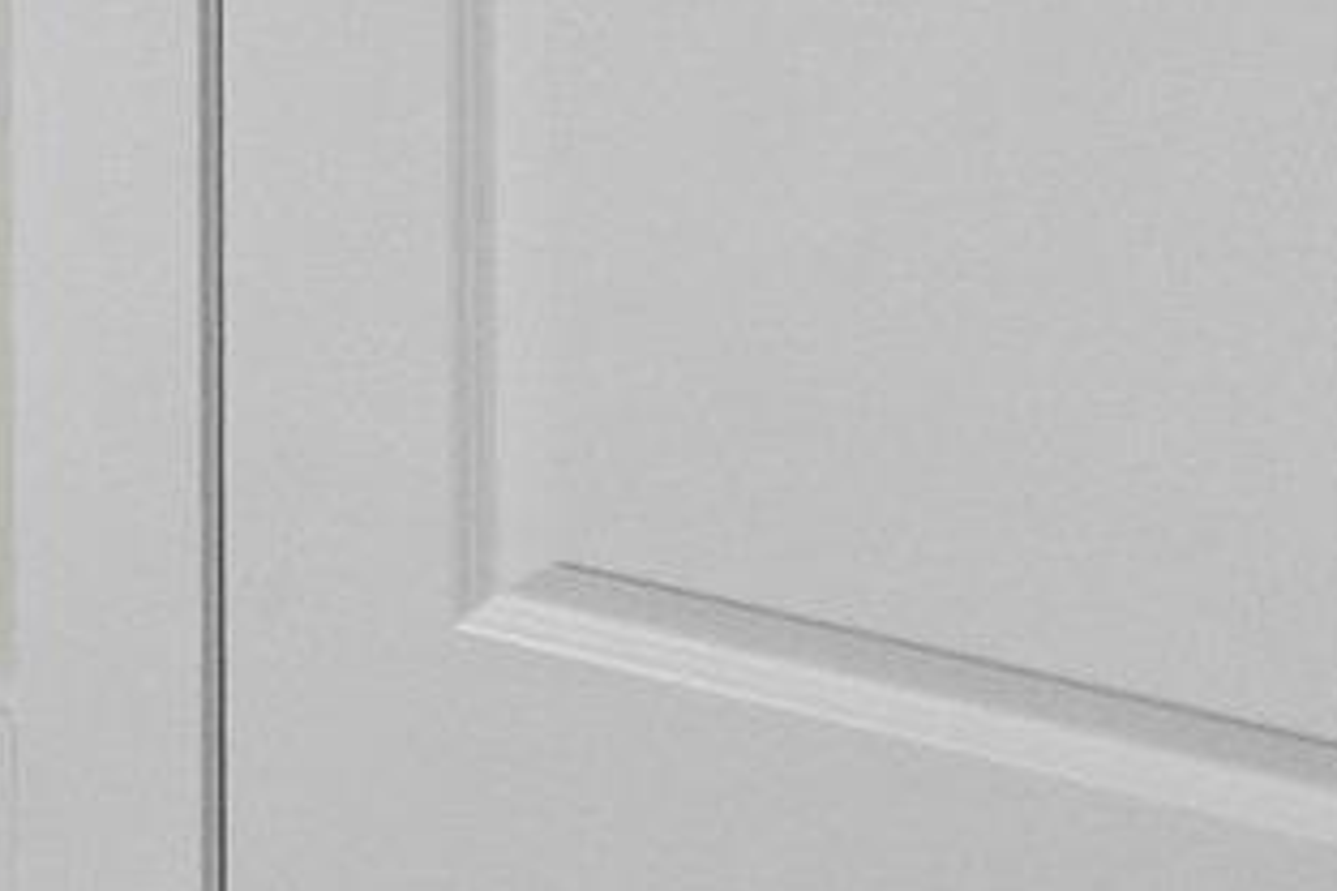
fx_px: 3899
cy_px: -1210
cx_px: -2061
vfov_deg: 11.1
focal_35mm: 105
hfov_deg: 13.2
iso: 320
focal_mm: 16
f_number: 4
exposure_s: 1/13
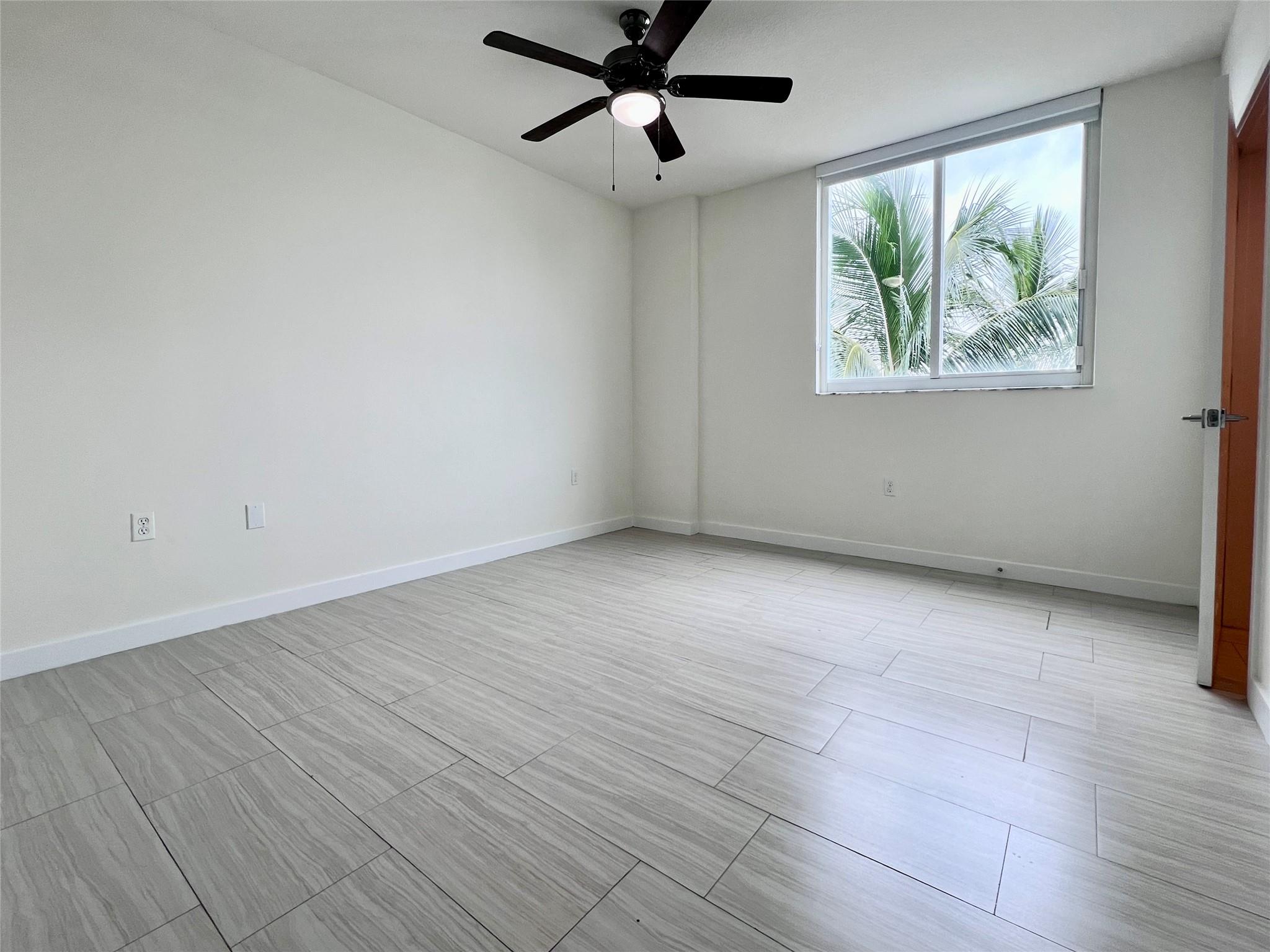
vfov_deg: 89.9
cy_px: 476
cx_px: 635
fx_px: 477
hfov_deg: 106.2
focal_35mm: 13
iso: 50
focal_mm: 1.57
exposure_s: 1/120
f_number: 1.8
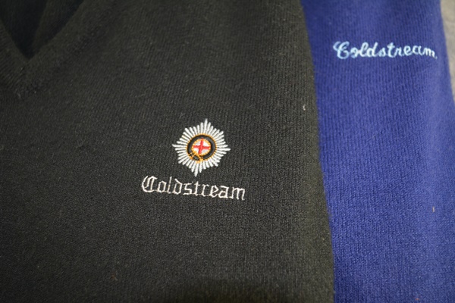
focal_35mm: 33
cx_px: 228
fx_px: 417
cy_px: 152
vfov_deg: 40.0
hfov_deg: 57.2
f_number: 4
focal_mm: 22
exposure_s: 1/60
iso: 250
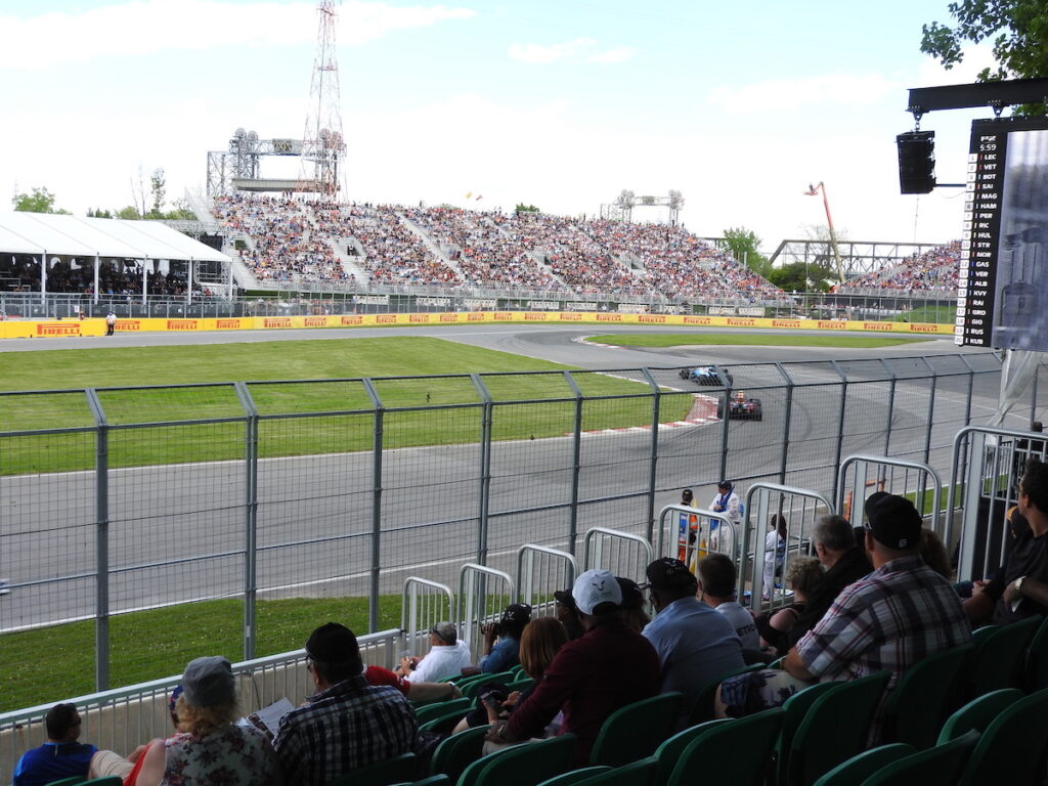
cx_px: 524
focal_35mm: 40
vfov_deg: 36.0
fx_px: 1211
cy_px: 393
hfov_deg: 46.8
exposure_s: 1/400
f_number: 3.8
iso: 100
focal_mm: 7.2
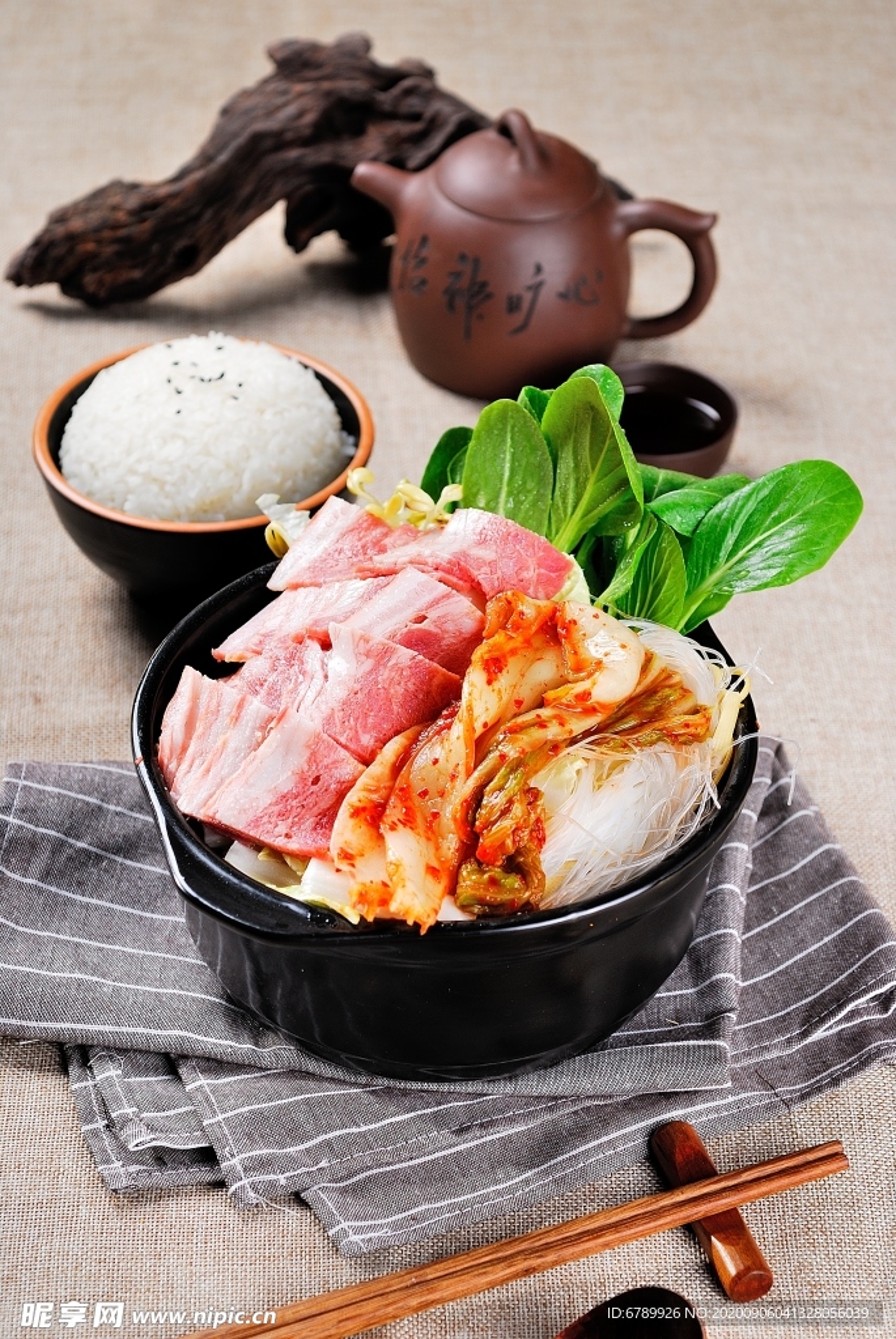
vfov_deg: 24.6
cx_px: 448
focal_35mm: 82
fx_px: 3073
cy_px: 670
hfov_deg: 16.6
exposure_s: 1/160
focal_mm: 55
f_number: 5.6
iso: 100
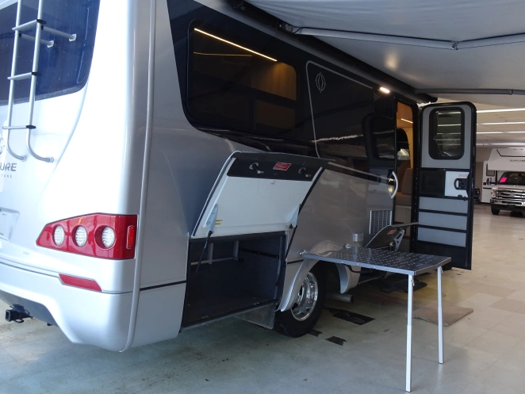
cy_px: 163
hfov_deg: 61.6
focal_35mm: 29
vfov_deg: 48.0
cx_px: 270
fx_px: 440
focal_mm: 4.1
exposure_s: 1/30
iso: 80
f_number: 3.5
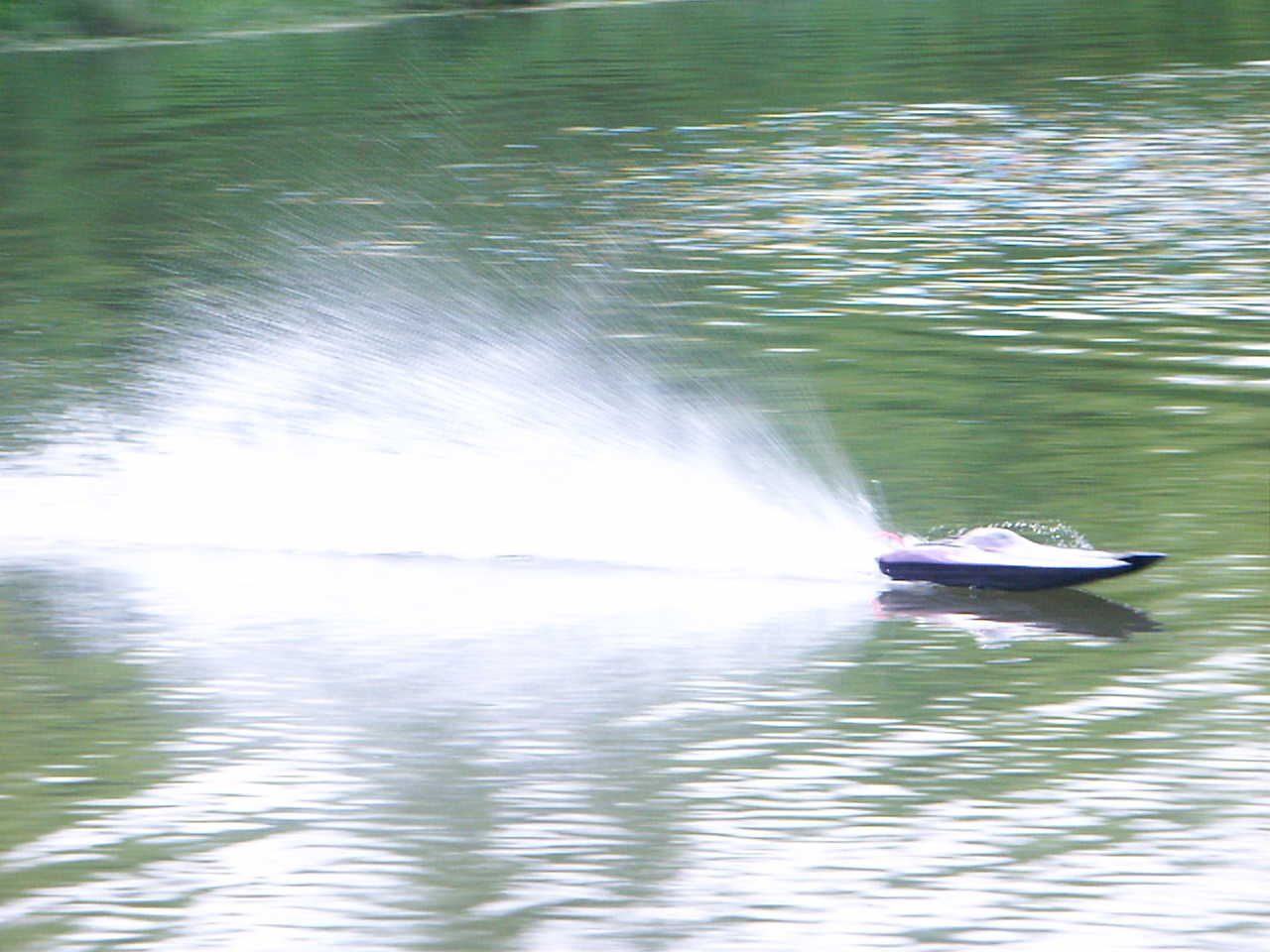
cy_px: 476
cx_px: 635
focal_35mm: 168
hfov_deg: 11.8
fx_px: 6164
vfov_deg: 8.8
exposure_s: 1/125
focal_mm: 42.49
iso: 100
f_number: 5.6
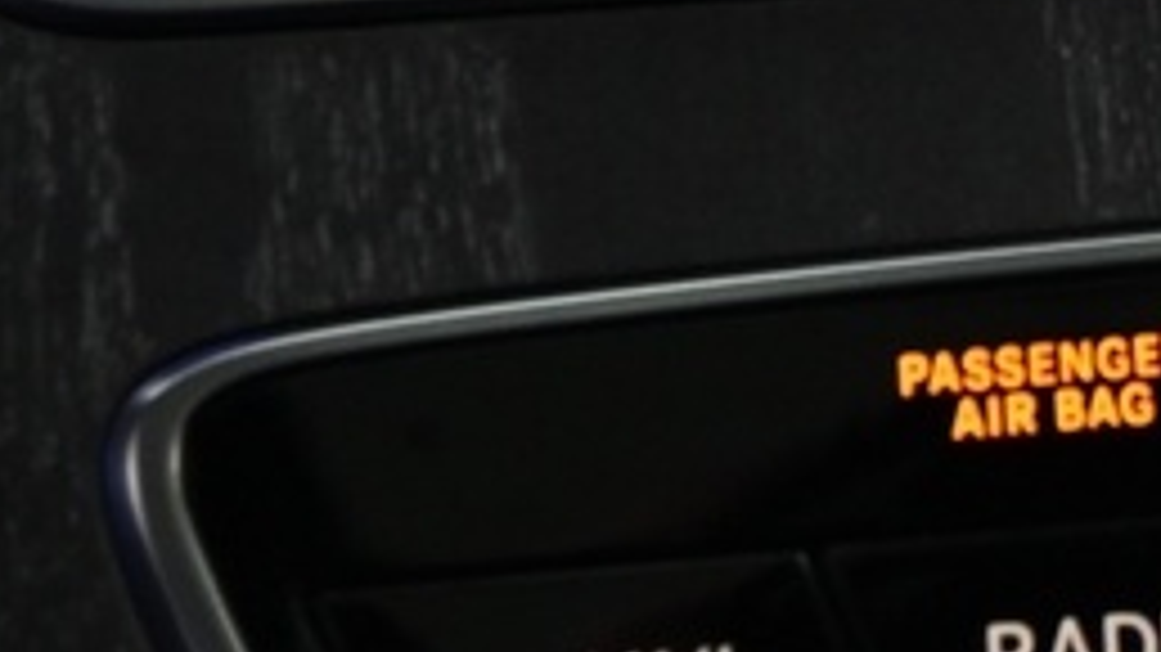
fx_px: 8126
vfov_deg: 4.5
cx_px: 2056
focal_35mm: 264
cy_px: -800
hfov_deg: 7.9
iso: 2000
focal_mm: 40
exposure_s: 1/30
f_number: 4
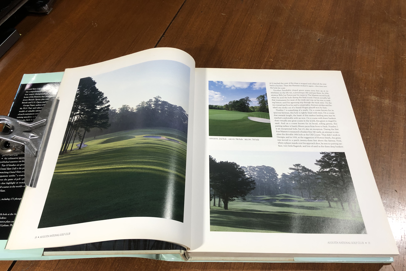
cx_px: 199
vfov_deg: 43.5
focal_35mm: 30
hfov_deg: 61.9
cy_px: 157
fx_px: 338
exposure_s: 1/17
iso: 40
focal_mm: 3.99
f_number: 1.8
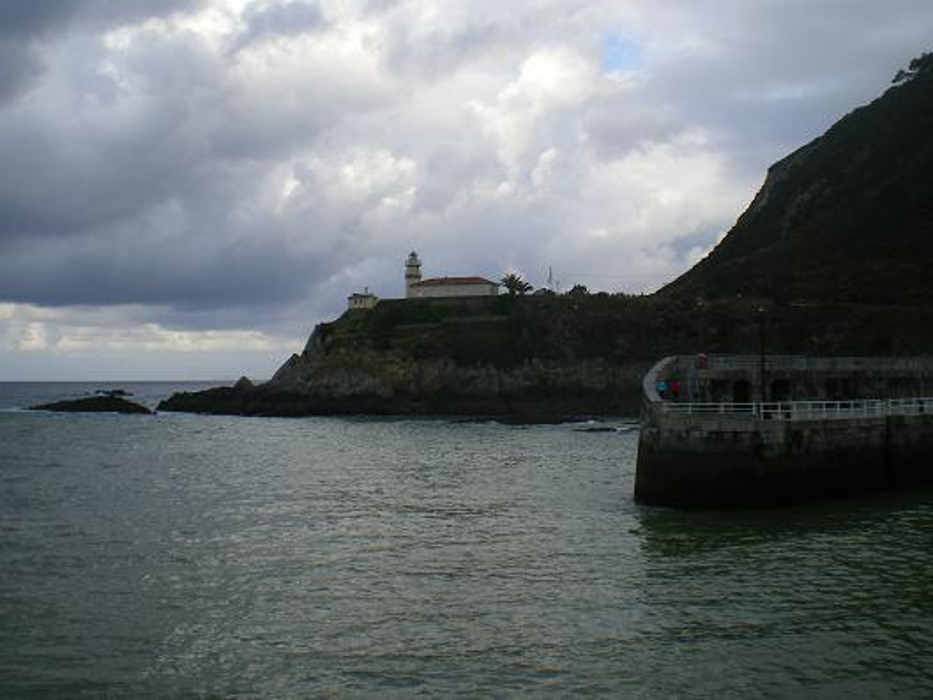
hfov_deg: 49.0
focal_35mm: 38
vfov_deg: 37.7
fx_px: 1024
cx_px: 466
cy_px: 350
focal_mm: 6.3
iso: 64
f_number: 4.6
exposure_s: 1/200
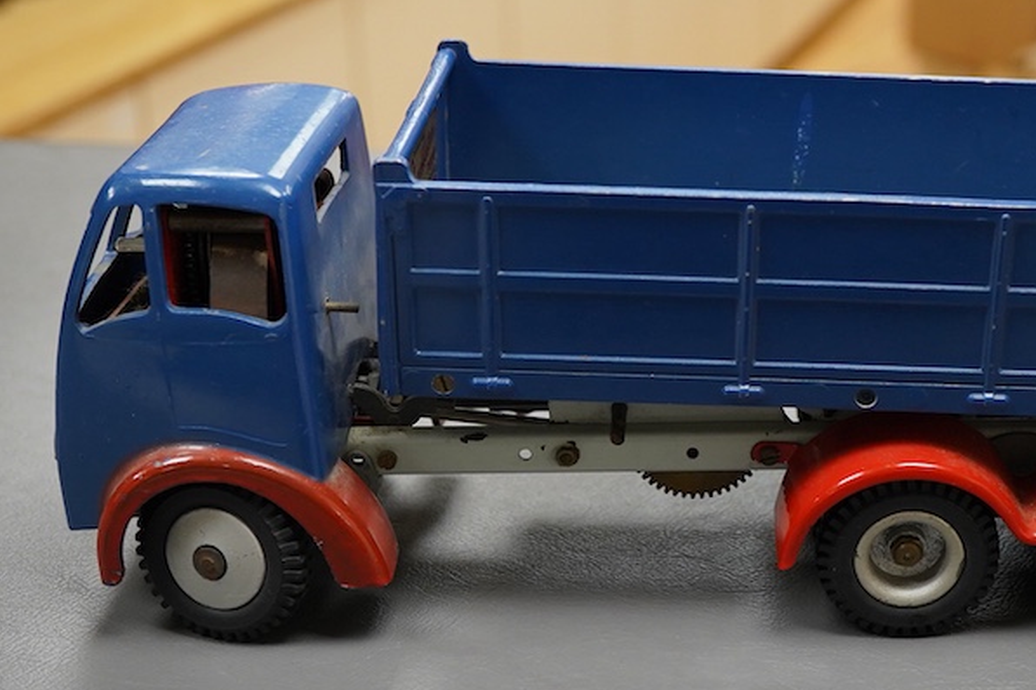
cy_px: 334
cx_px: 713
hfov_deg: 29.4
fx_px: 1956
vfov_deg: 20.0
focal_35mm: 68
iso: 1250
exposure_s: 1/125
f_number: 7.1
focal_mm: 30
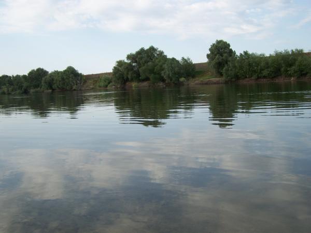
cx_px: 156
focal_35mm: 38
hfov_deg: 49.0
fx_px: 341
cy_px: 116
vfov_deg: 37.7
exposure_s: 1/400
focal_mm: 6.3
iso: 64
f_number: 2.8
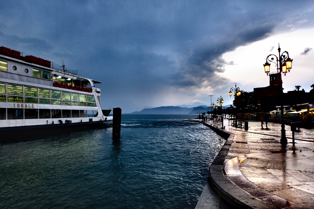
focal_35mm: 24
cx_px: 157
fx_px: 209
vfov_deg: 53.1
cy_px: 104
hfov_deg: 73.7
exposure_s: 1/26
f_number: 11
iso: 800
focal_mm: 16
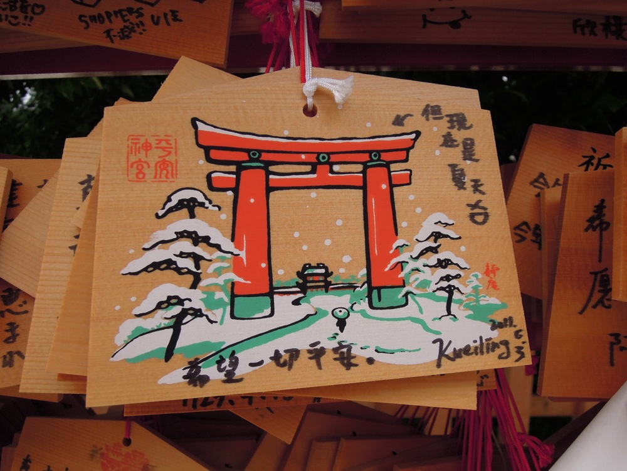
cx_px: 314
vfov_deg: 45.4
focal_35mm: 31
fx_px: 562
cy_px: 236
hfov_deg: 58.4
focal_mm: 5.5
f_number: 3
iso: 160
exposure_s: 1/800
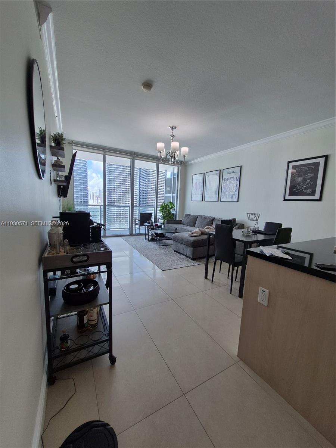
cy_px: 224
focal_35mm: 13
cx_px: 168
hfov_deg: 89.9
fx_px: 168
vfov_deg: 106.2
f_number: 2.2
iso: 50
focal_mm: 1.74
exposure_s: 1/153
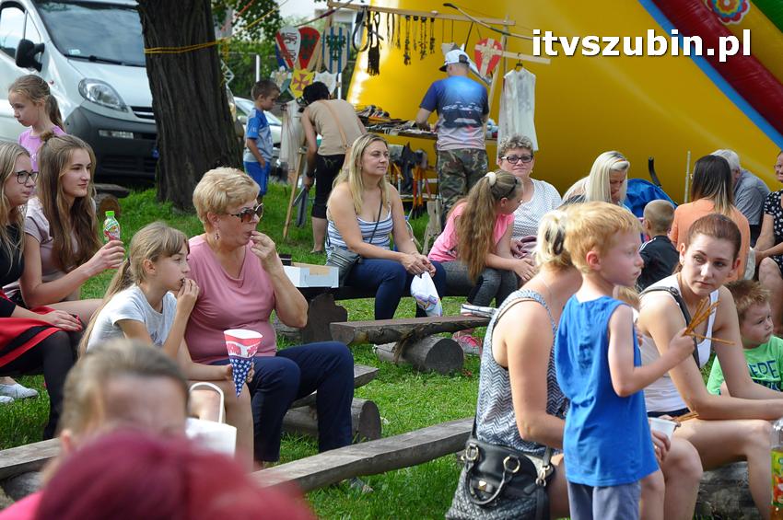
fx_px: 2282
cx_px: 392
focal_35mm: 105
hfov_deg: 19.5
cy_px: 260
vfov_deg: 13.0
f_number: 5.6
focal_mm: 70
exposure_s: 1/500
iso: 640
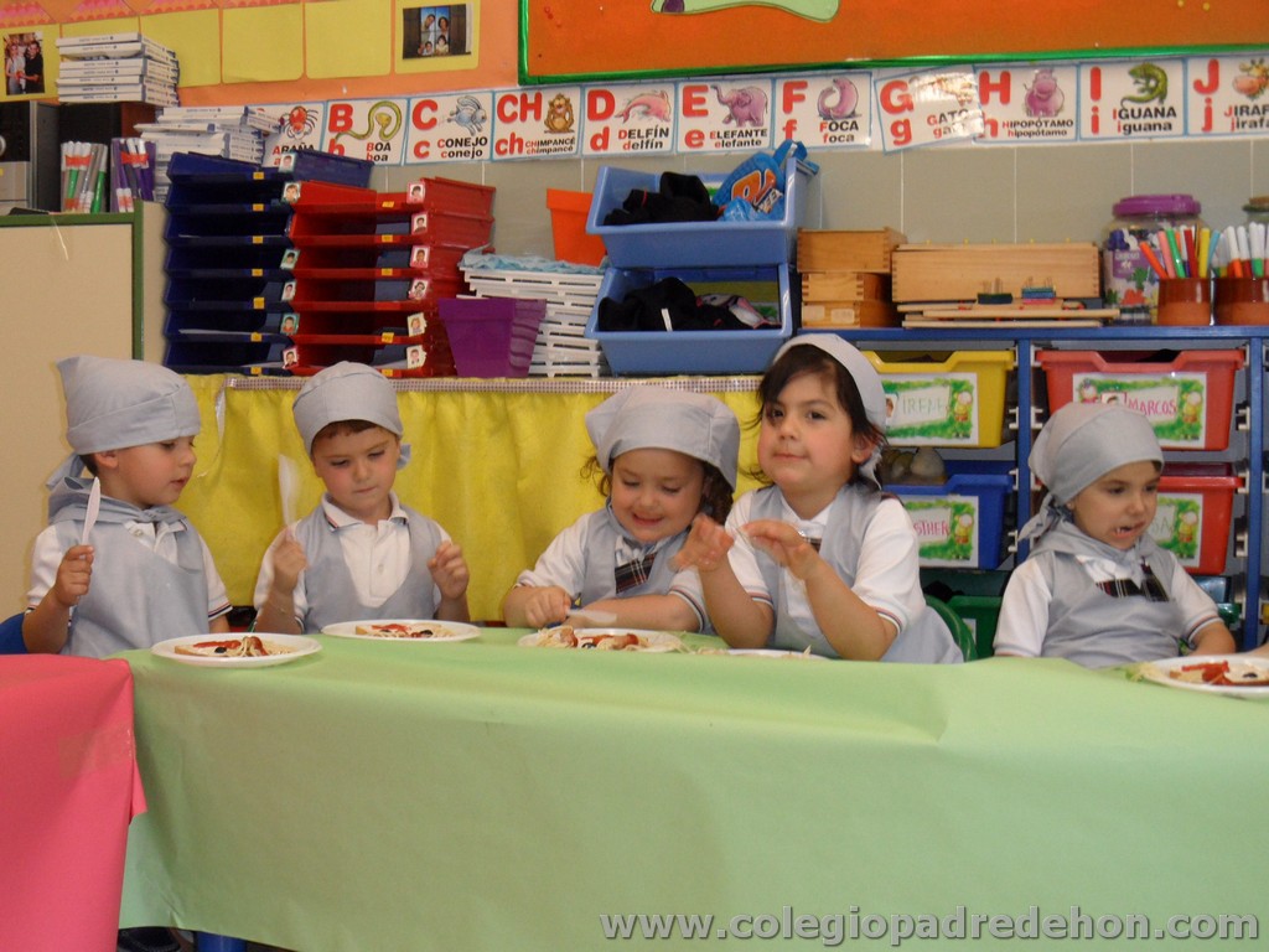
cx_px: 634
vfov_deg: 29.1
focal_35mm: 50
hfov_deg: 38.2
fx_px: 1833
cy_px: 476
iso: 200
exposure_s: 1/45
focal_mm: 8.2
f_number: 3.8
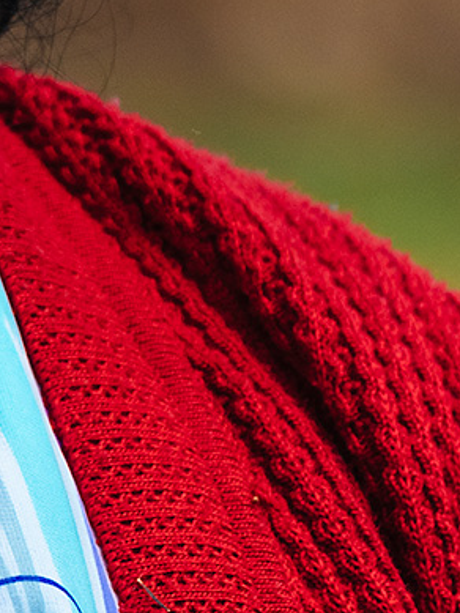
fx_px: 16628
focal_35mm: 939
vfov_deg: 2.1
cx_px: -476
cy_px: 284
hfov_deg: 1.6
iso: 200
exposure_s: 1/1250
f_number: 4
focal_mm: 200
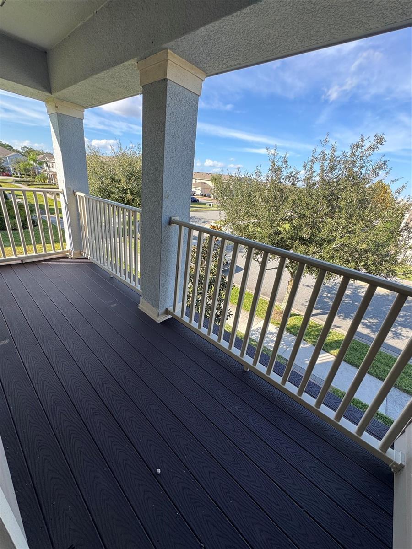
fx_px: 222
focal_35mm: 14
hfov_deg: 85.7
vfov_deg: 102.1
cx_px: 206
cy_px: 274
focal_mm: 2.22
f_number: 2.2
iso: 40
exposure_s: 1/223
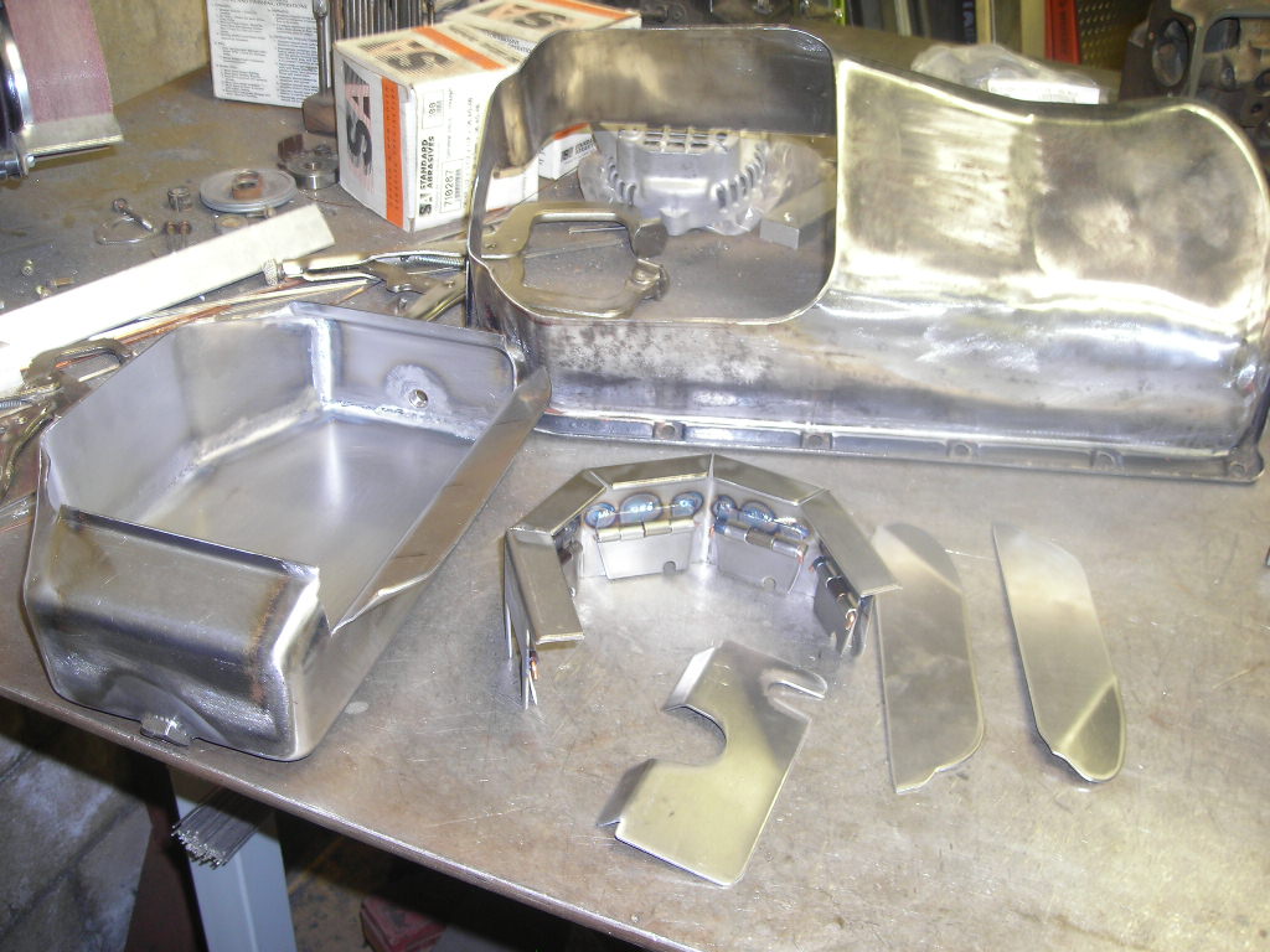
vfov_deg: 37.7
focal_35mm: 38
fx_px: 1394
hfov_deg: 49.0
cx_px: 635
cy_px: 476
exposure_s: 1/3.9
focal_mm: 6.3
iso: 75
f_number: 3.2
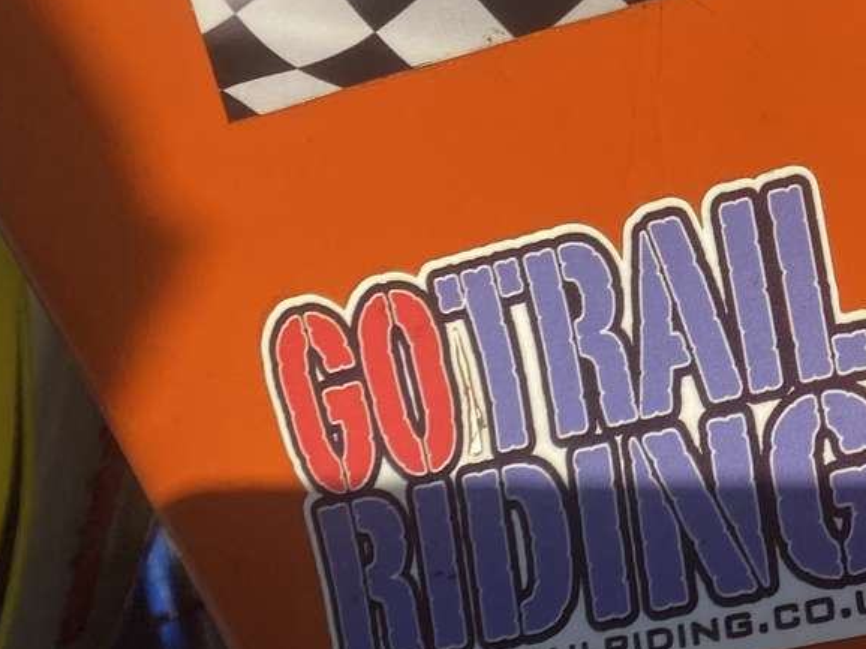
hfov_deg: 18.9
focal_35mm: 90
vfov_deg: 16.2
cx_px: 1333
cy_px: 55
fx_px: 2251
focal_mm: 4.25
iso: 32
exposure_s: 1/1996
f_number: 1.8
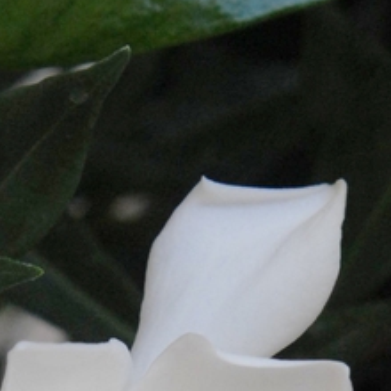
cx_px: 147
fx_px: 5303
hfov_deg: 4.2
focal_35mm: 415
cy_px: 594
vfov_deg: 4.2
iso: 400
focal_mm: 70
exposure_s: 1/200
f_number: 7.1
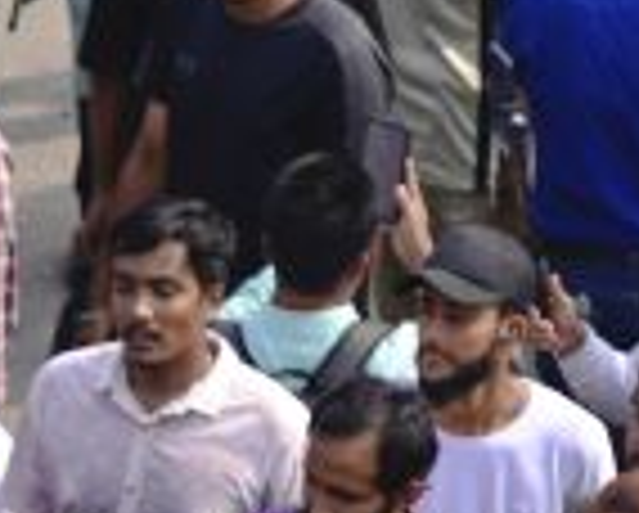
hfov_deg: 1.8
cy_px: 1539
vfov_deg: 1.5
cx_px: -1017
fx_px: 19714
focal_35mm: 1041
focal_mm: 85
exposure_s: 1/3200
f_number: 1.4
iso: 64
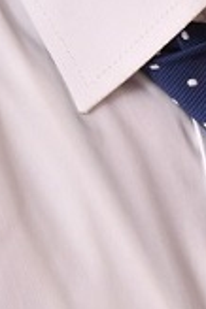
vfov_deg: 5.5
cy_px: -217
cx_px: 154
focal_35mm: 373
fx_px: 3208
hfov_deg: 3.7
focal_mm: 60
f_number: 10
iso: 400
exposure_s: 1/125
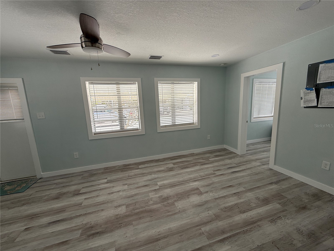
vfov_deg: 85.7
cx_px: 167
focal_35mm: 14
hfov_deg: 102.1
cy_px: 126
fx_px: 135
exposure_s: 1/300
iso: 50
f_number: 2.2
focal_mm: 2.22
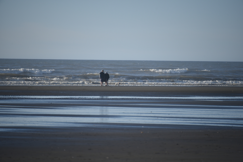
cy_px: 81
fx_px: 2025
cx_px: 122
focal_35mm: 300
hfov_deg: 6.9
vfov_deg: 4.6
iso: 110
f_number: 5.6
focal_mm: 300
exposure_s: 1/640
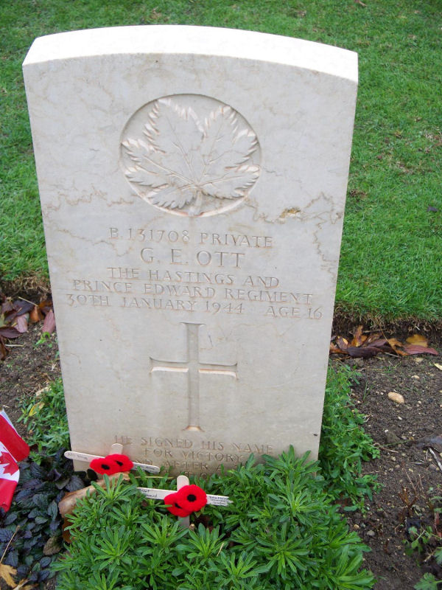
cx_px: 221
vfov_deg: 31.7
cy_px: 295
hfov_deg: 24.0
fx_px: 1039
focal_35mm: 61
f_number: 3.1
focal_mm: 12.89
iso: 125
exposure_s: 1/80
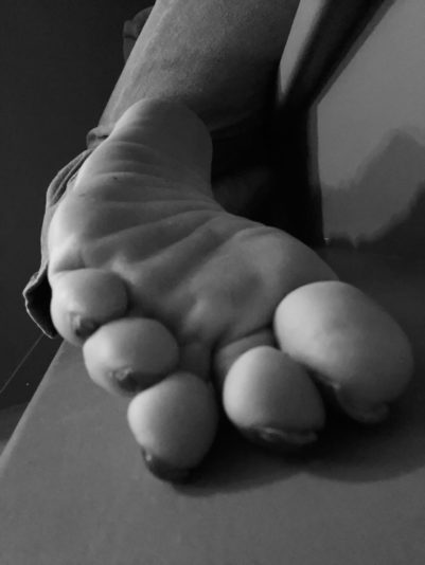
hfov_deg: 58.9
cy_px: 282
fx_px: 376
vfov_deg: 73.9
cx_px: 212
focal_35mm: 23
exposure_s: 1/15
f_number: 2.2
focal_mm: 2.71
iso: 1000
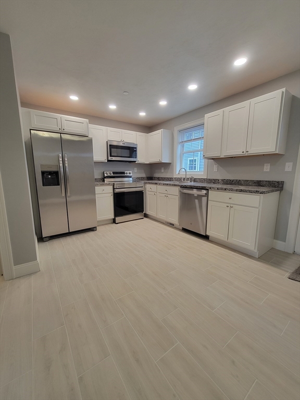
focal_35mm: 13
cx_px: 150
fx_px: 150
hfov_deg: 89.9
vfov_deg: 106.2
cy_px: 200
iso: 125
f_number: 2.2
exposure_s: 1/60
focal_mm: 2.2
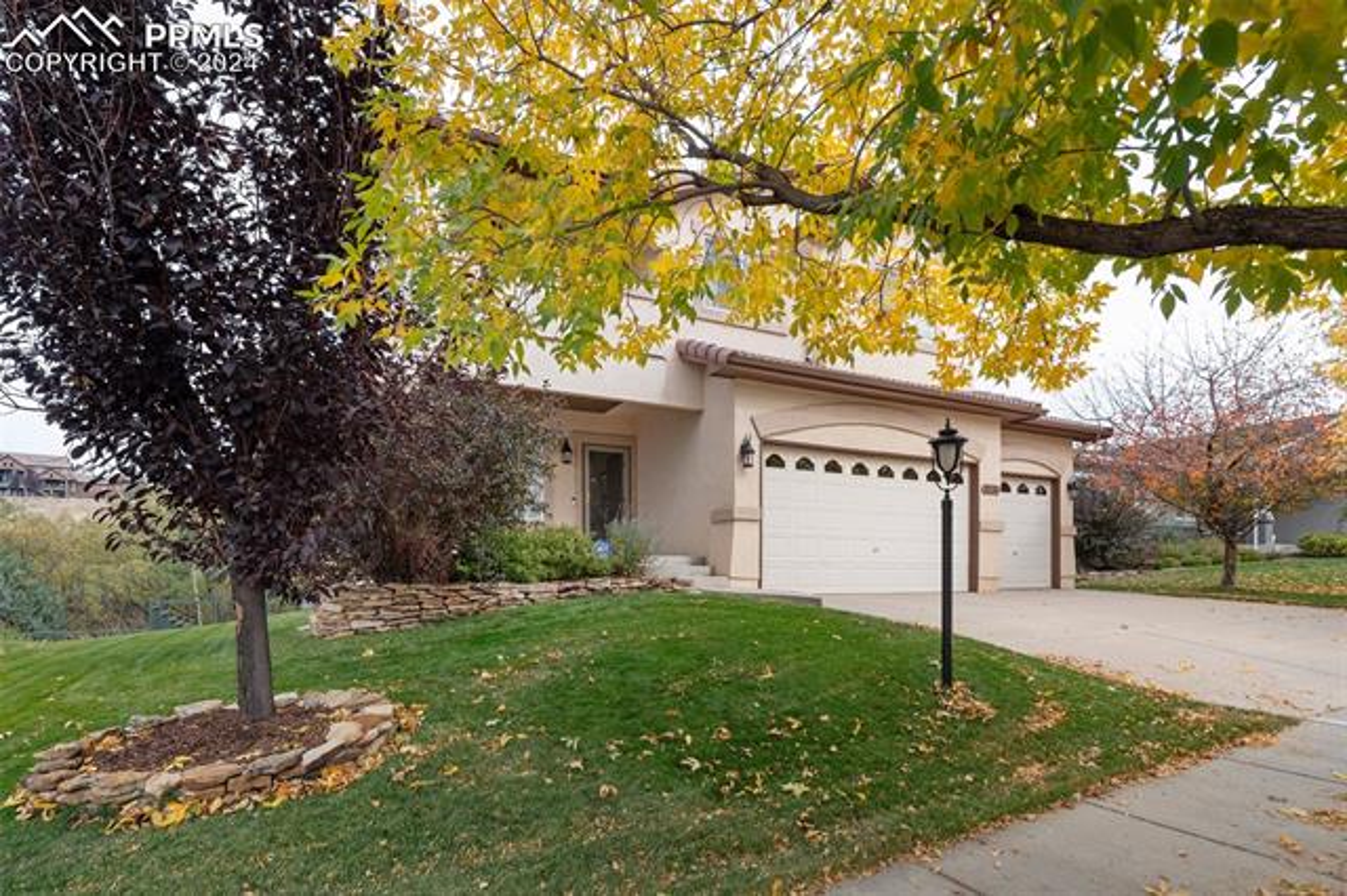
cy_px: 448
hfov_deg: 96.8
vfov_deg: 73.7
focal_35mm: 16
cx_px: 674
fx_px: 598
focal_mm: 16
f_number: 7.1
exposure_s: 1/640
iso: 500
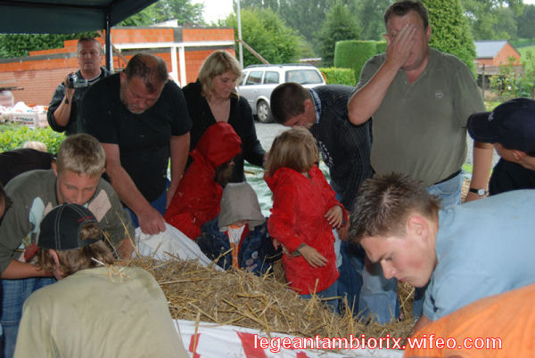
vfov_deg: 32.0
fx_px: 625
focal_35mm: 42
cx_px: 268
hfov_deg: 46.3
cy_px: 179
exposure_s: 1/60
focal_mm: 28
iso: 100
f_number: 3.5
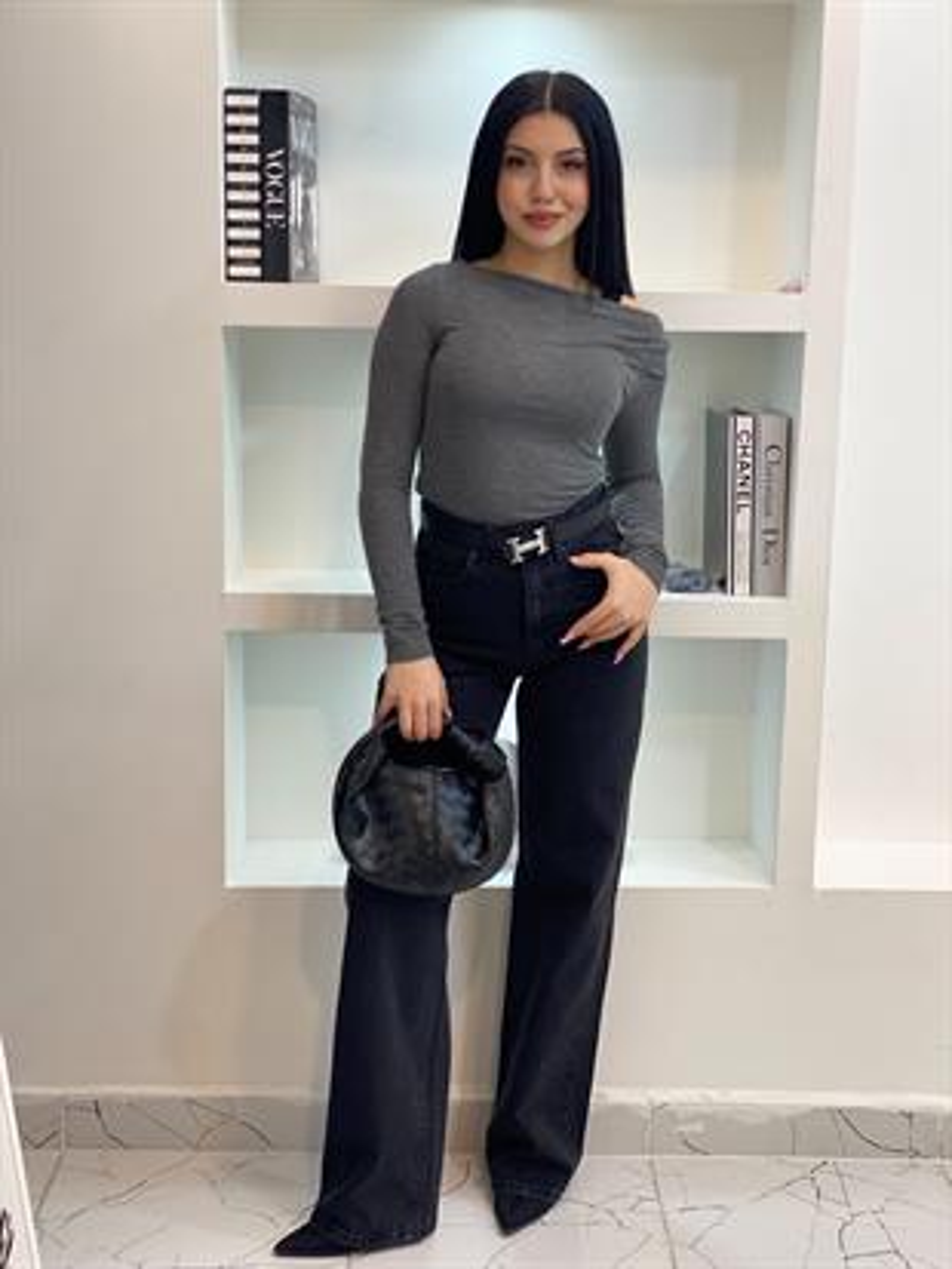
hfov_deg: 28.0
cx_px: 476
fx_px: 1906
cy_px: 634
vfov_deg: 36.8
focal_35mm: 52
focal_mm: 6
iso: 100
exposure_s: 1/100
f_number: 2
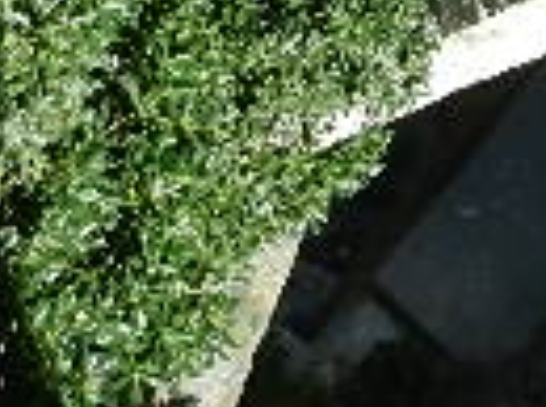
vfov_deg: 10.2
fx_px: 2251
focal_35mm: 143
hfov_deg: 13.1
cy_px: -76
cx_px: 798
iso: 160
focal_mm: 5.1
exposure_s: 1/1000
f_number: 3.6
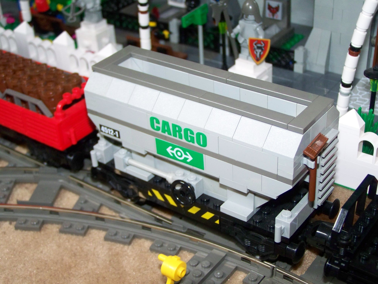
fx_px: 644
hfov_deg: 32.7
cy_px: 142
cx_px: 189
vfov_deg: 24.8
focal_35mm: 59
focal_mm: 9.8
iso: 200
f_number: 3.2
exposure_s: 1/30
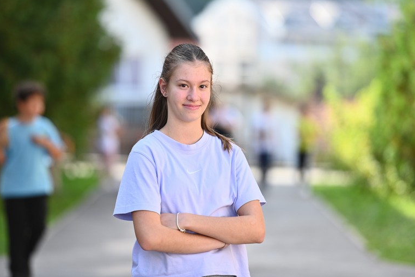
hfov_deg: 10.9
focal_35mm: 189
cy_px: 134
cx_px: 198
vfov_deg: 7.3
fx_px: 2179
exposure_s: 1/800
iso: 200
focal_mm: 180
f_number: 2.8
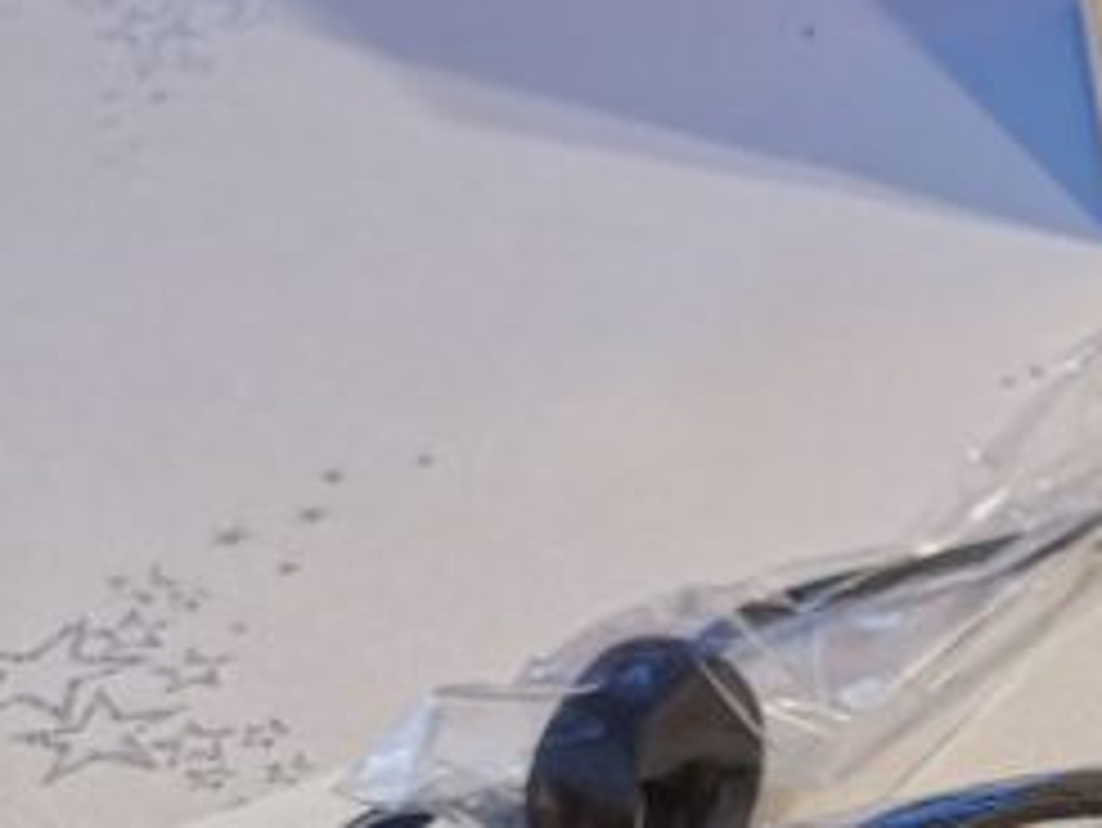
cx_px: 1786
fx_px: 2803
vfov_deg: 15.7
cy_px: 1170
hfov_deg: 18.8
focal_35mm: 88
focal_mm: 3.95
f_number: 1.8
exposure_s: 1/33.3
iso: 500
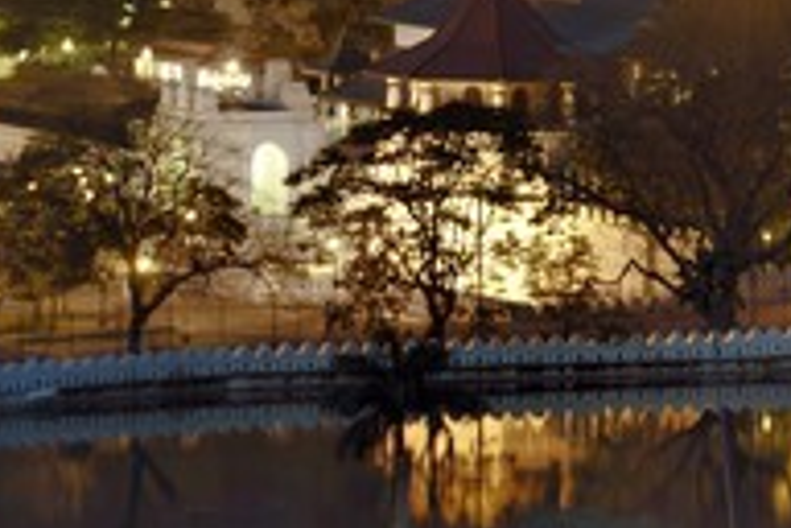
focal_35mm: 416
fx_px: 9140
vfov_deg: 3.3
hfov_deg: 4.9
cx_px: 853
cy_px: 223
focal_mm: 190
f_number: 5
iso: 400
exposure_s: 2
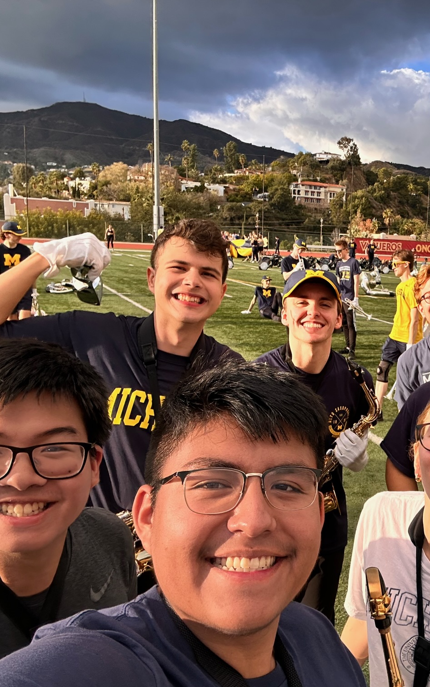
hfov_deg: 35.6
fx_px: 619
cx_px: 400
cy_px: 348
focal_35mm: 33
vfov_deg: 58.1
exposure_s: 1/483
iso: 25
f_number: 1.9
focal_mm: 2.69
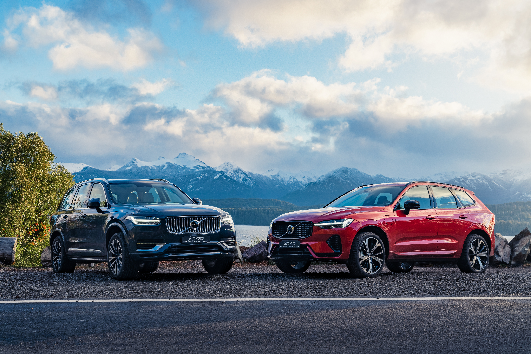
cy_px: 177
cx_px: 266
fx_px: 826
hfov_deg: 35.6
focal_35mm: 56
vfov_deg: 24.2
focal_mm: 56
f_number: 8
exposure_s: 1/1000
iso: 500
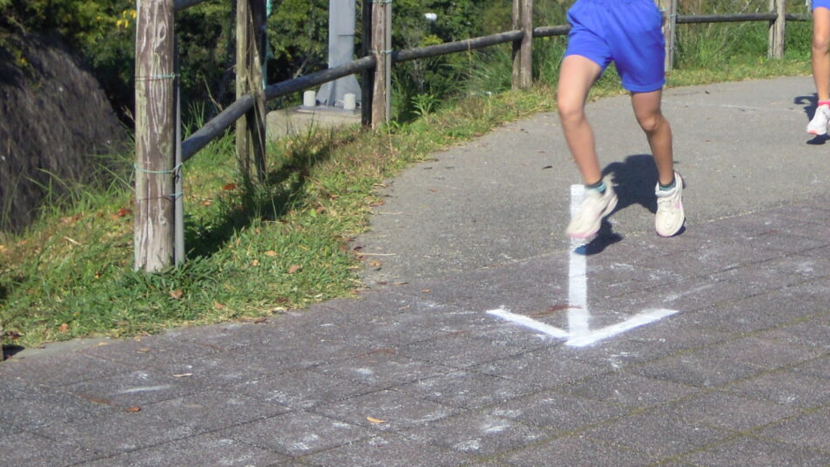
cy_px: -2
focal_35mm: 91
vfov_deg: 13.1
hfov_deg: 23.4
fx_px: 2003
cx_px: 448
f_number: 9.1
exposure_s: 1/200
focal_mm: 7.3
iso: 100
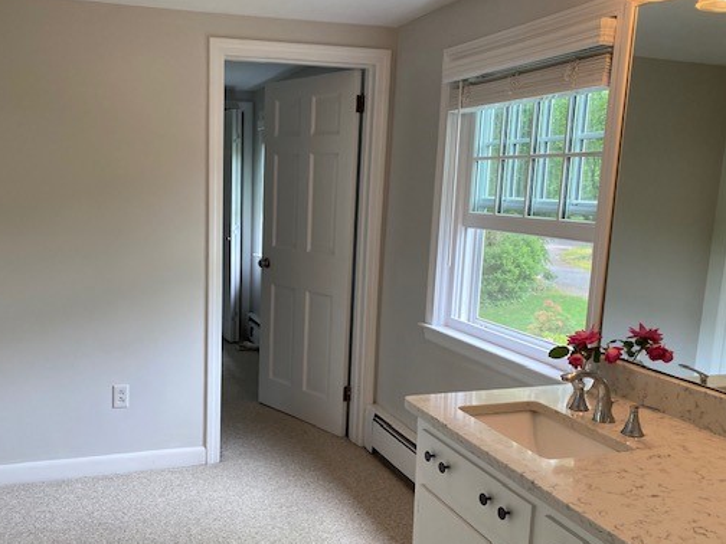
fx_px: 692
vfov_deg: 42.8
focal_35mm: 33
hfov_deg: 54.8
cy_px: 309
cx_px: 279
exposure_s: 1/120
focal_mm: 4.25
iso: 125
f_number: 1.8
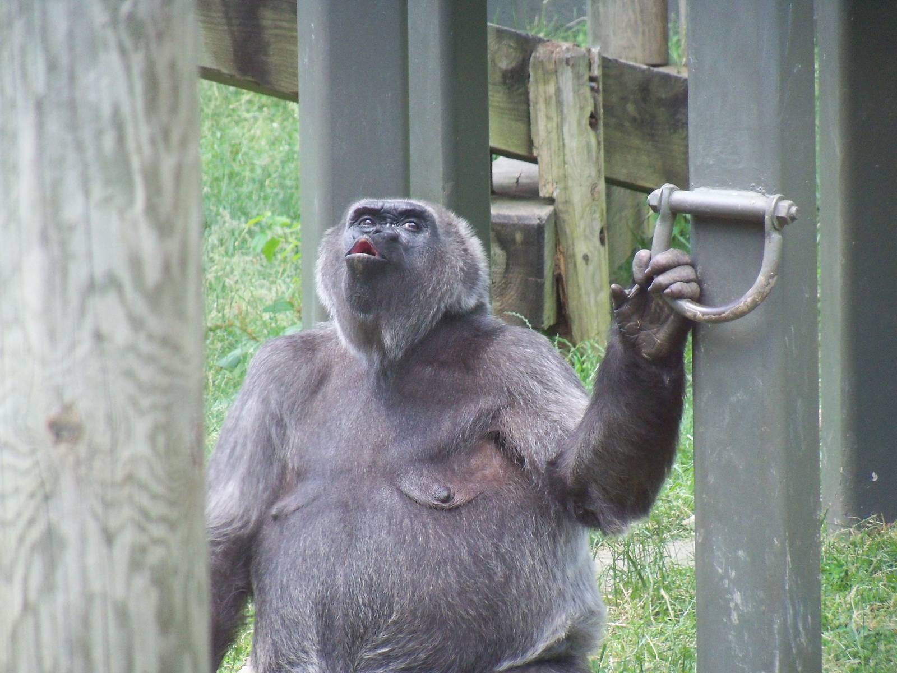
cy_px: 336
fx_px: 7411
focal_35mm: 286
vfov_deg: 5.2
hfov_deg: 6.9
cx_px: 448
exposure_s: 1/125
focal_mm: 50.6
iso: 400
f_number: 4.5
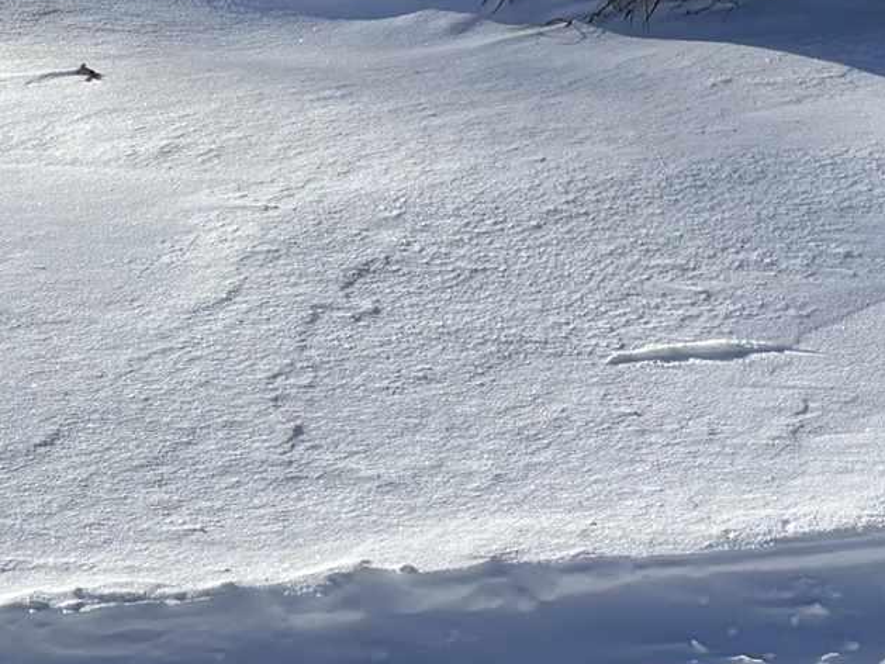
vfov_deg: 10.5
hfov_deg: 15.5
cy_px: -765
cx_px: 529
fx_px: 3248
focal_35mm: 127
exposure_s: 1/4630
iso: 50
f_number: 1.6
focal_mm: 5.96
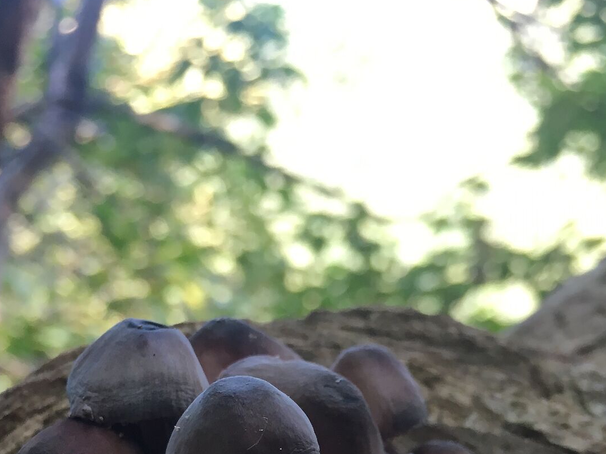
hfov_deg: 29.8
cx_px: 290
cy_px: 589
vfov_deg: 20.6
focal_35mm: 65
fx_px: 1138
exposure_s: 1/33
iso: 25
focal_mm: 4.15
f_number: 2.2
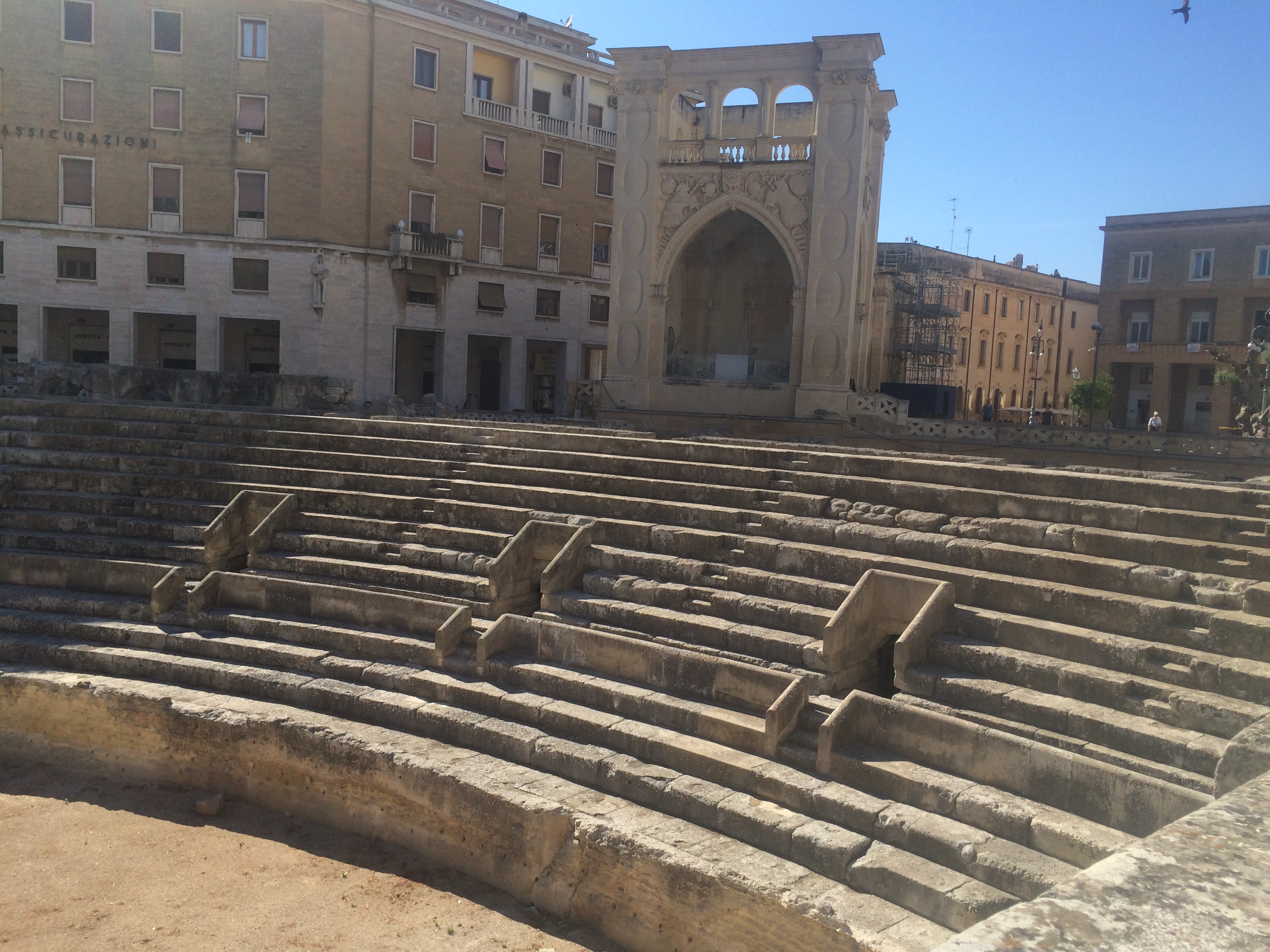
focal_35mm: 29
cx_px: 635
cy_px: 476
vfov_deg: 48.2
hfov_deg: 61.7
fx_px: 1064
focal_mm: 4.15
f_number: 2.2
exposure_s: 1/1953
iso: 32
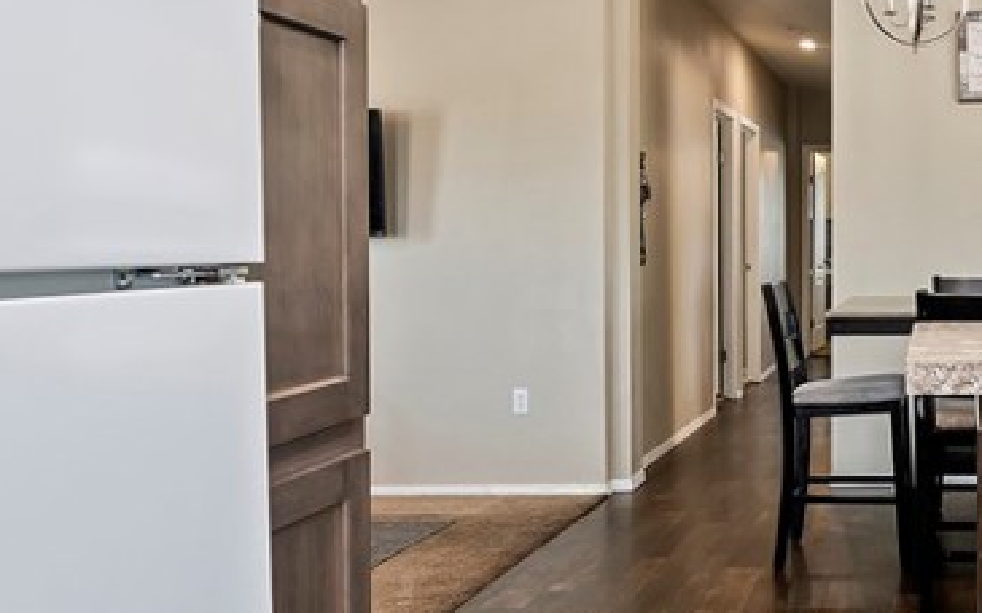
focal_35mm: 40
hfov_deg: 43.1
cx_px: 960
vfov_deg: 31.9
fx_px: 1070
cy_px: 257
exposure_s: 1/5
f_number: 10
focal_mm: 14
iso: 500
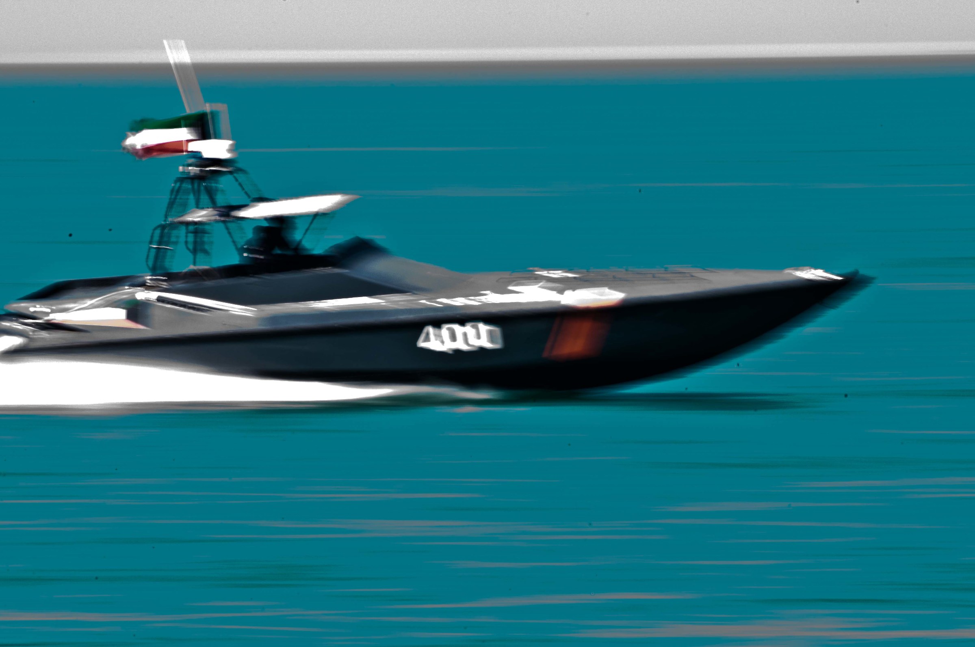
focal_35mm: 450
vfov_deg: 3.0
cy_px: 324
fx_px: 12173
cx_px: 488
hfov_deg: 4.6
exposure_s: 1/6
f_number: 40
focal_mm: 300
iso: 400
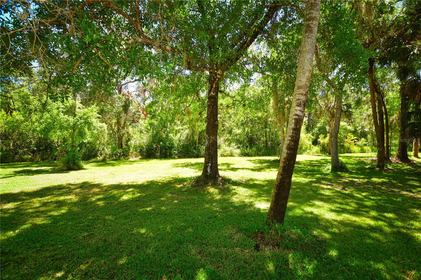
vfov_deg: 77.3
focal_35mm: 15
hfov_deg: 100.4
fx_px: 175
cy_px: 140
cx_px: 210
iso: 100
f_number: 5
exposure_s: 1/100
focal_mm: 10
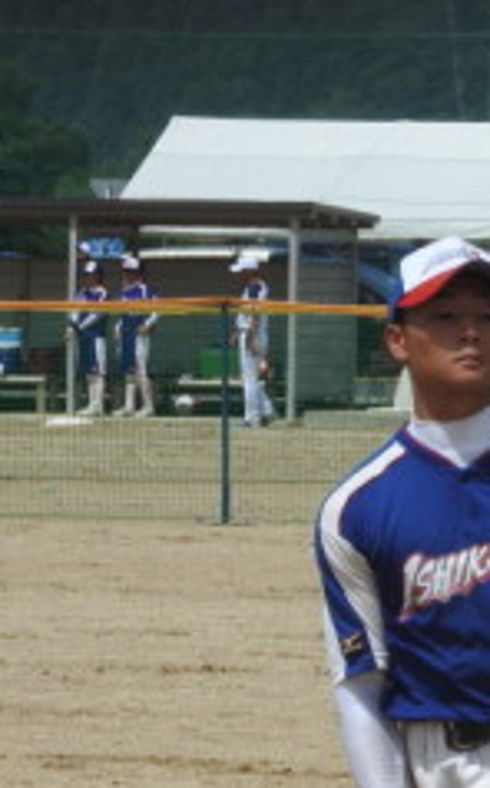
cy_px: 722
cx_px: 709
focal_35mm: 723
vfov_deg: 2.9
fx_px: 15504
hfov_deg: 1.8
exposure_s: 1/1250
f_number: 5.5
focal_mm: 48.4
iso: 100
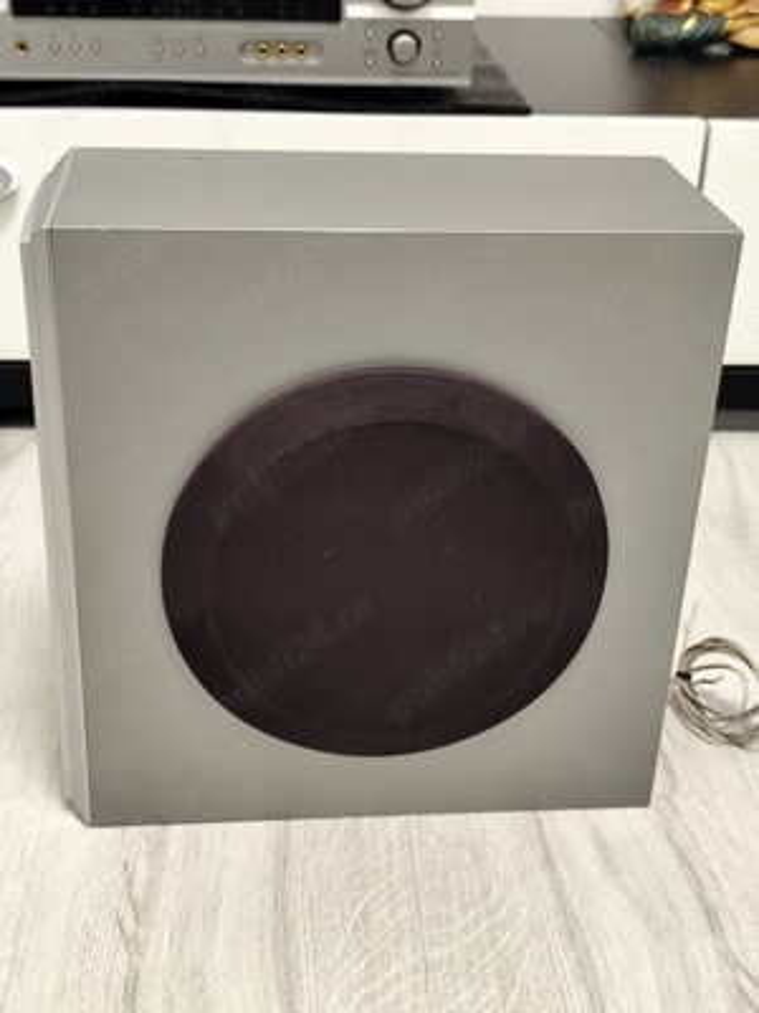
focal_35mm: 46
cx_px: 380
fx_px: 1345
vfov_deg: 41.2
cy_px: 506
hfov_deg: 31.5
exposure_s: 1/25
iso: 320
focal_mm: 6.14
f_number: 1.65
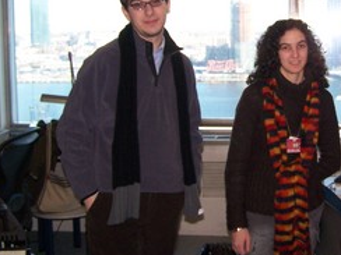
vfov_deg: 20.9
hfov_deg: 27.2
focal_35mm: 70
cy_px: 77
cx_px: 275
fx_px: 690
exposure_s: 1/60
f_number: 2.8
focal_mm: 6.3
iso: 140
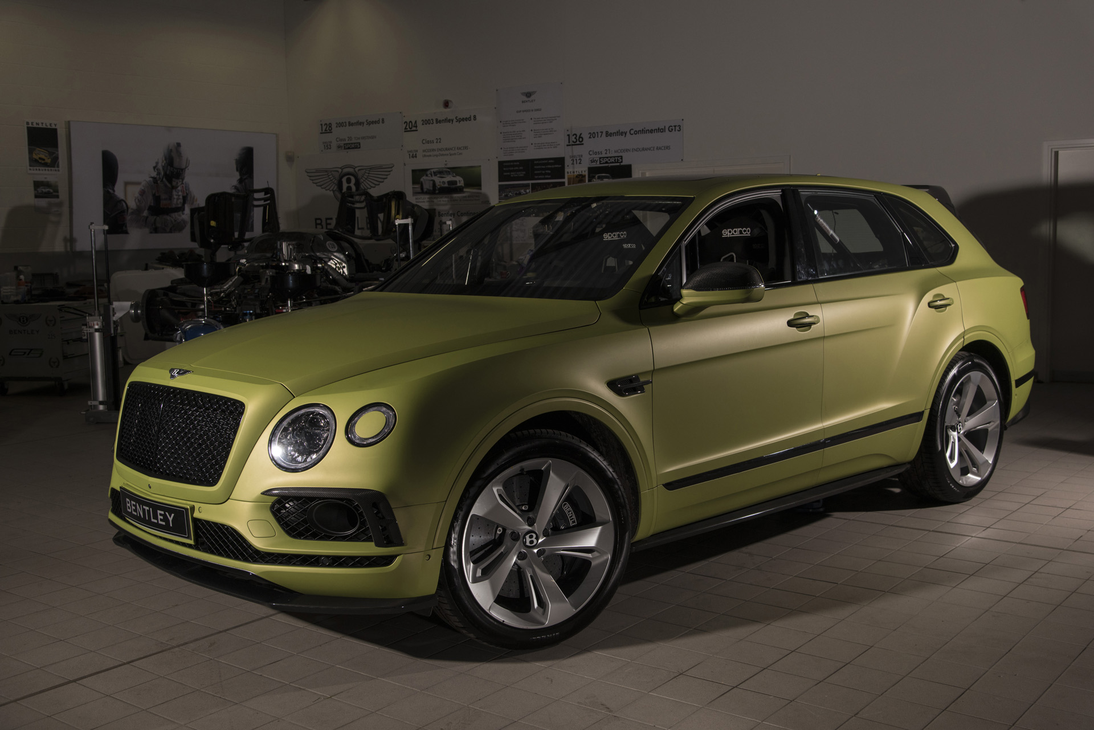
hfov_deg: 50.7
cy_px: 365
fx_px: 1155
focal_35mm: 38
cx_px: 547
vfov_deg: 35.1
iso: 250
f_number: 6.3
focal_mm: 38
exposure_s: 1/800
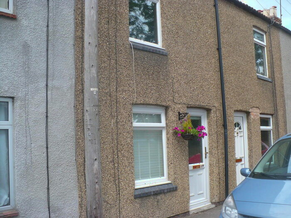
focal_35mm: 37
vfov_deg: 38.7
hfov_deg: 50.1
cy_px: 109
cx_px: 146
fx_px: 311
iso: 100
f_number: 2.8
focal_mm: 6.1
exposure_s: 1/500
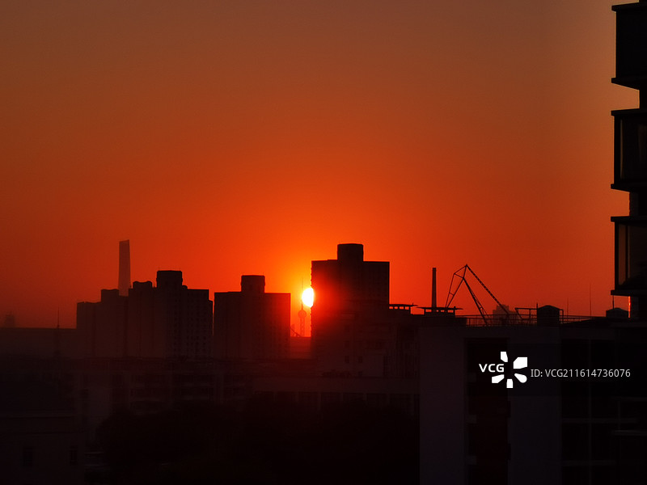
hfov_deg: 19.3
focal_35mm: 102
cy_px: 242
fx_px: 1906
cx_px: 324
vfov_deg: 14.5
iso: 50
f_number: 2.4
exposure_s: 1/2506
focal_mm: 7.48
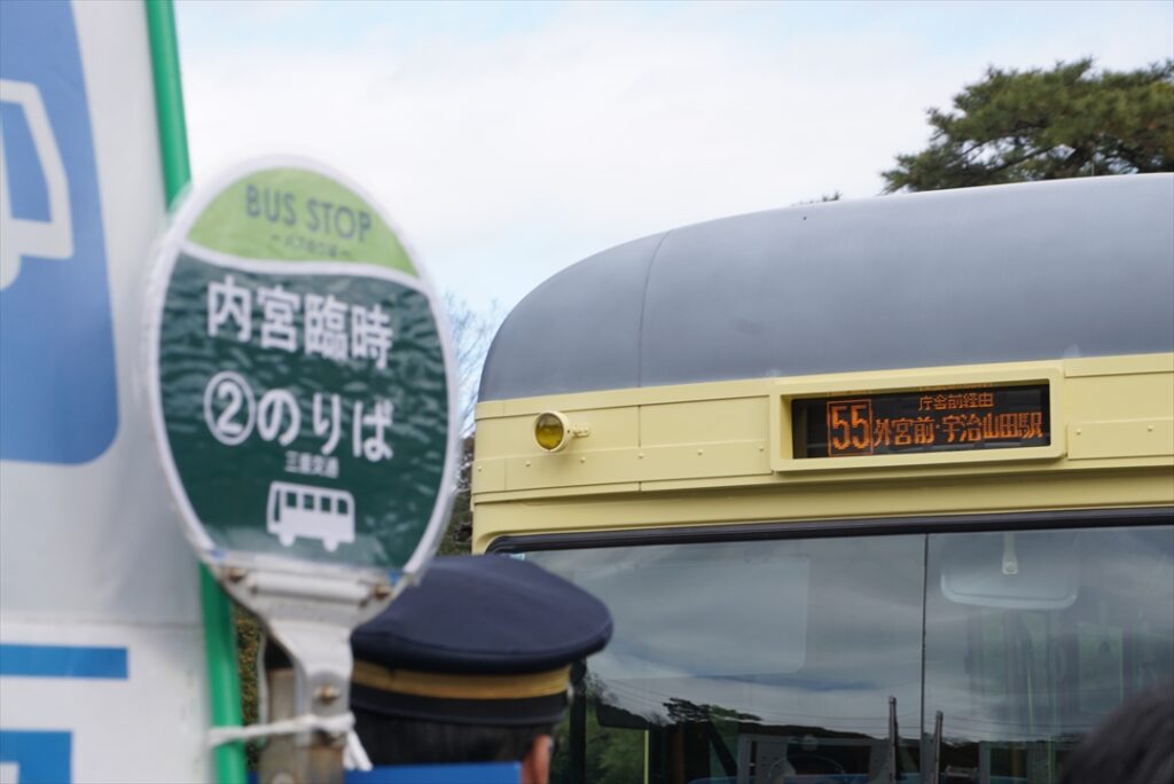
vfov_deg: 11.4
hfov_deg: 17.1
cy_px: 392
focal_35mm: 120
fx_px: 3915
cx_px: 587
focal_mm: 80
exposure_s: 1/40
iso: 100
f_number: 13
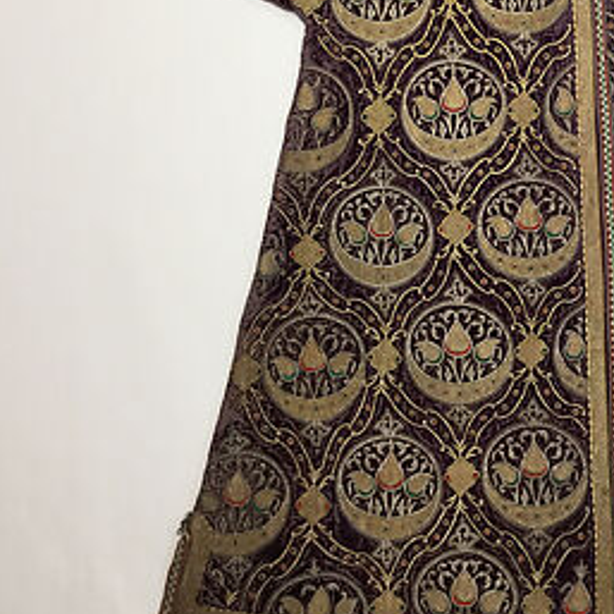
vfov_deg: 26.6
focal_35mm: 64
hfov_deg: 25.9
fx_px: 1284
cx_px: 576
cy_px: 174
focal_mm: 3.3
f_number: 2.4
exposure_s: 1/30
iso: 32
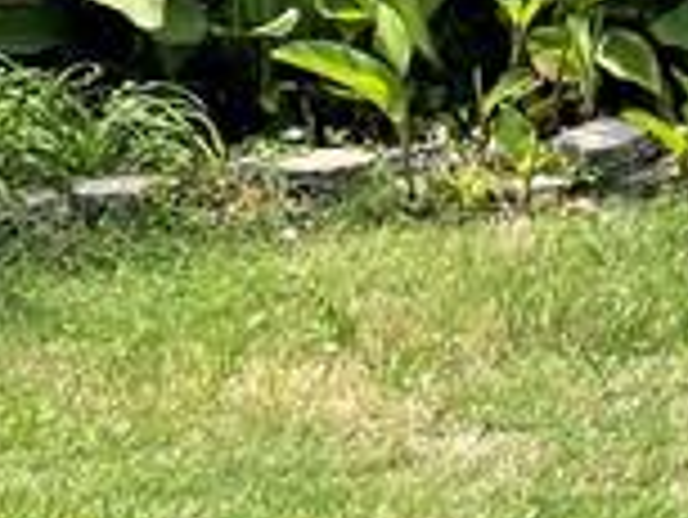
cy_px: -568
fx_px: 3461
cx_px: 1394
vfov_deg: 8.1
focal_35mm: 174
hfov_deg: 10.4
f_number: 1.6
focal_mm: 5.1
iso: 32
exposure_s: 1/726
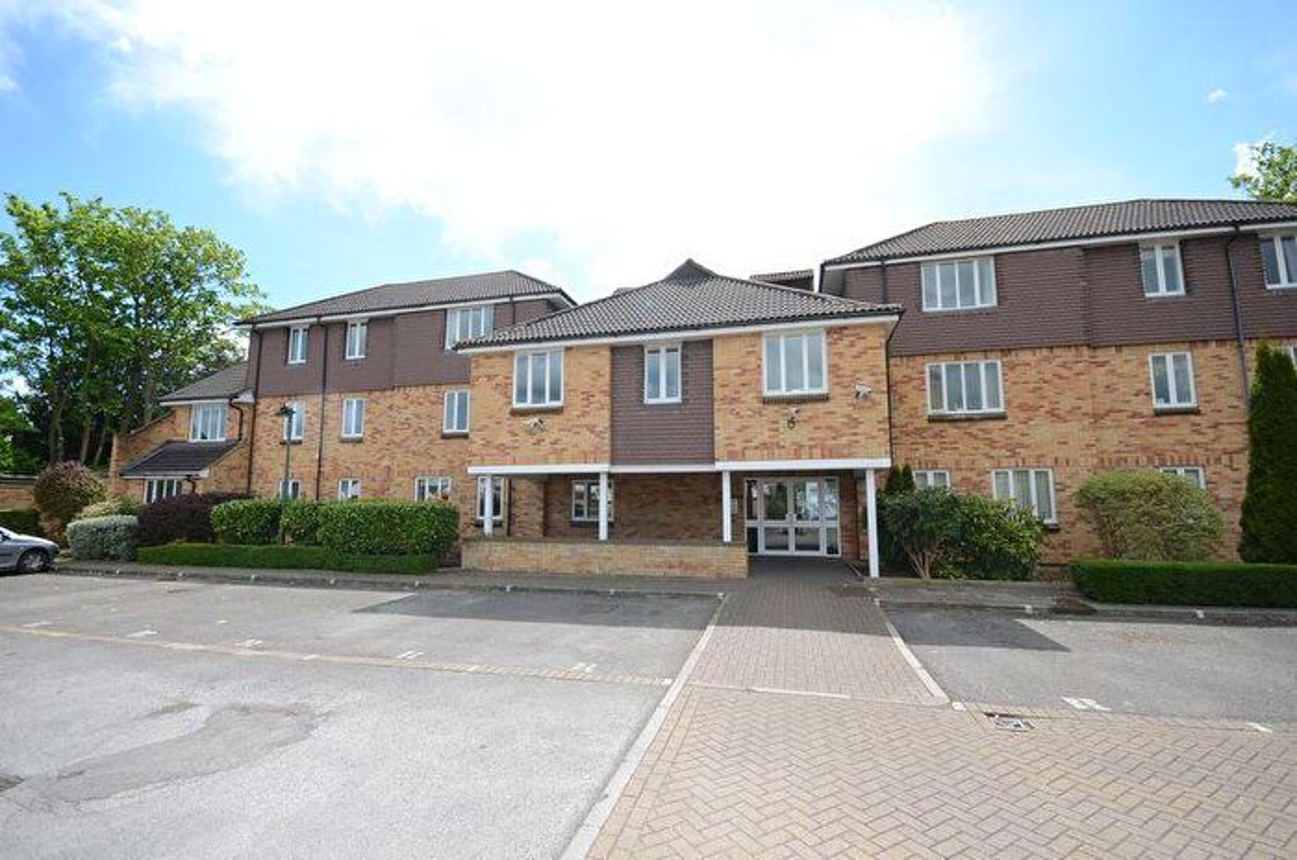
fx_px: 539
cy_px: 430
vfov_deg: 77.1
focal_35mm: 15
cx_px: 648
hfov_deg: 100.5
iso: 100
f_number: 7.1
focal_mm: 10
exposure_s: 1/200
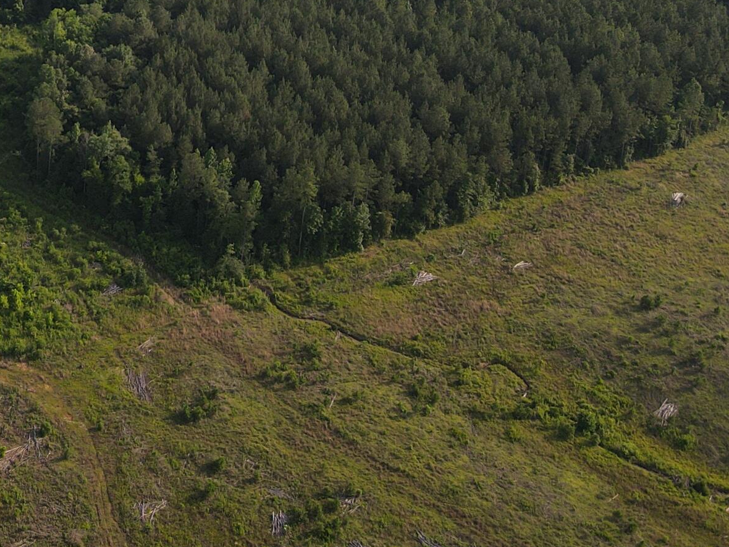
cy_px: -54
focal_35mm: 61
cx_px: 4
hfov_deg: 29.6
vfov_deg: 22.7
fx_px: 1285
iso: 100
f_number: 2.8
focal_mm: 4.5
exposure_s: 1/400
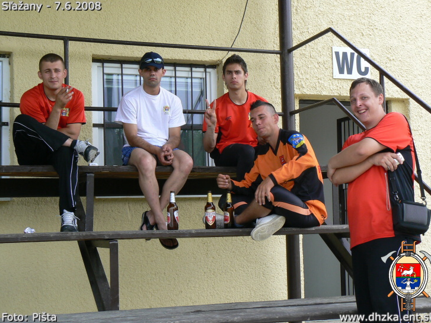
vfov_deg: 25.2
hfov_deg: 33.2
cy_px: 161
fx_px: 722
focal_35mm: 58
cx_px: 218
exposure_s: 1/125
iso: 80
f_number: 5.6
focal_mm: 9.5
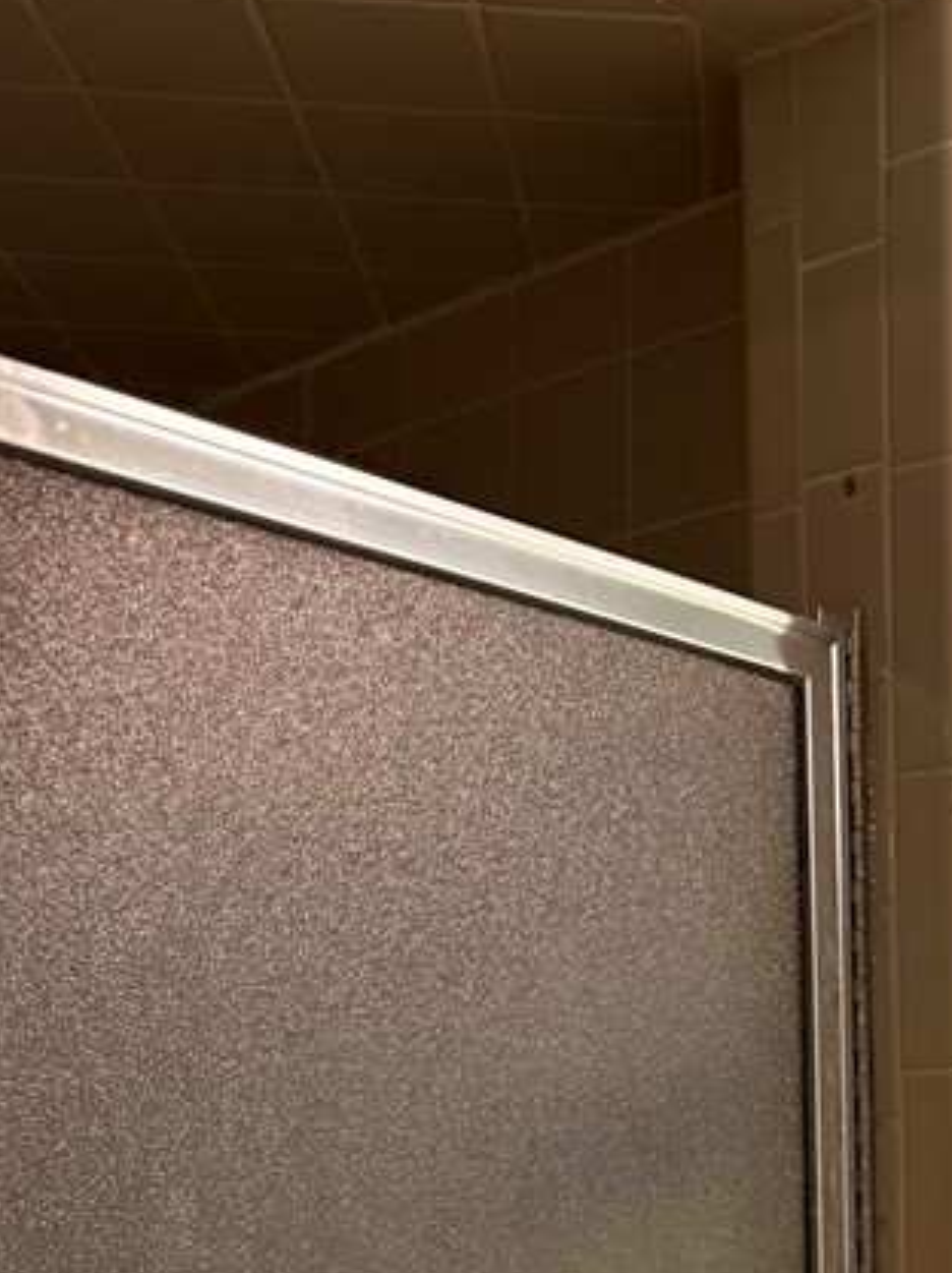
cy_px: 1371
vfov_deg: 29.7
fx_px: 2167
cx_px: 1095
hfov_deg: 23.0
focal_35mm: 59
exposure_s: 1/60
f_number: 1.78
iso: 500
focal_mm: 6.76
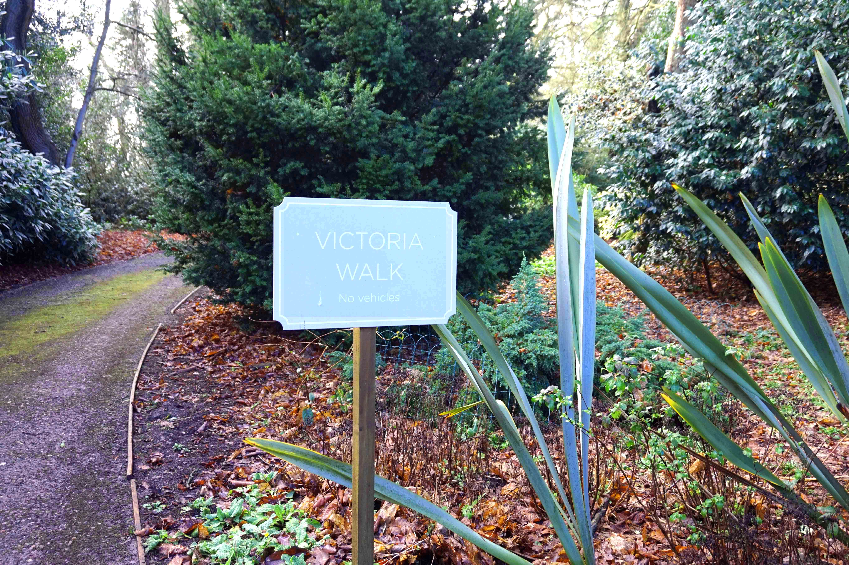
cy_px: 282
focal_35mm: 33
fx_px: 778
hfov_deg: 57.2
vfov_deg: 39.9
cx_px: 424
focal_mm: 22
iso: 400
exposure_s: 1/160
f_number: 4
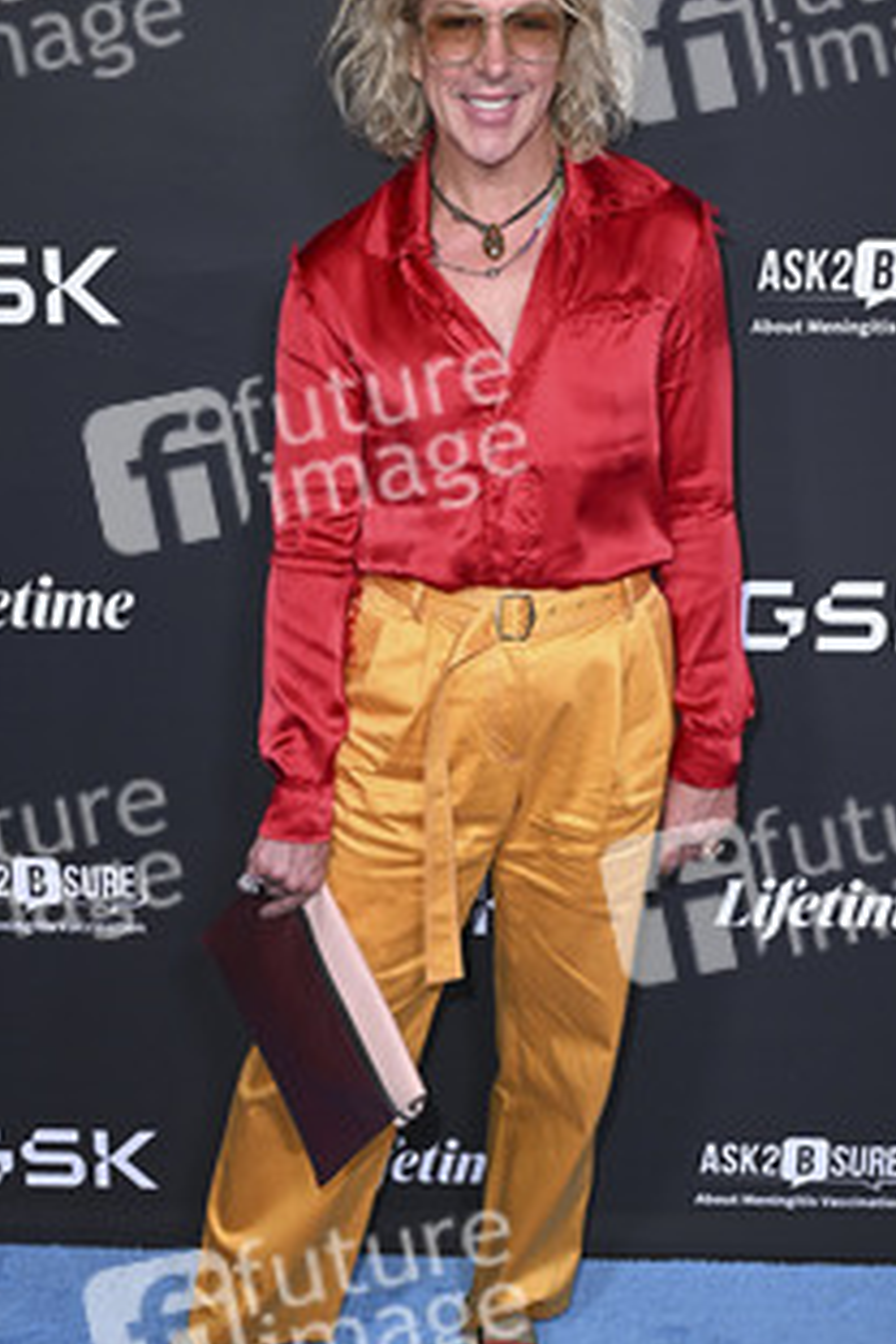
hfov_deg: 32.6
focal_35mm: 41
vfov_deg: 47.4
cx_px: 431
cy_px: 668
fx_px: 1531
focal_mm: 32
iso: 2000
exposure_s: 1/200
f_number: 5.6
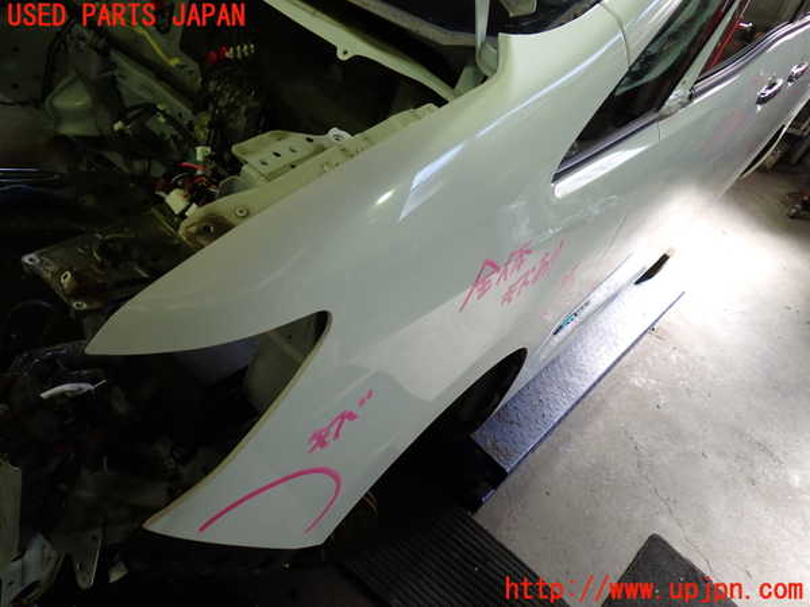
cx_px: 405
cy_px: 304
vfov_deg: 46.8
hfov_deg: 60.0
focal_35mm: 30
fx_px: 702
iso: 200
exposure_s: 1/60
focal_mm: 5.4
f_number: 2.3
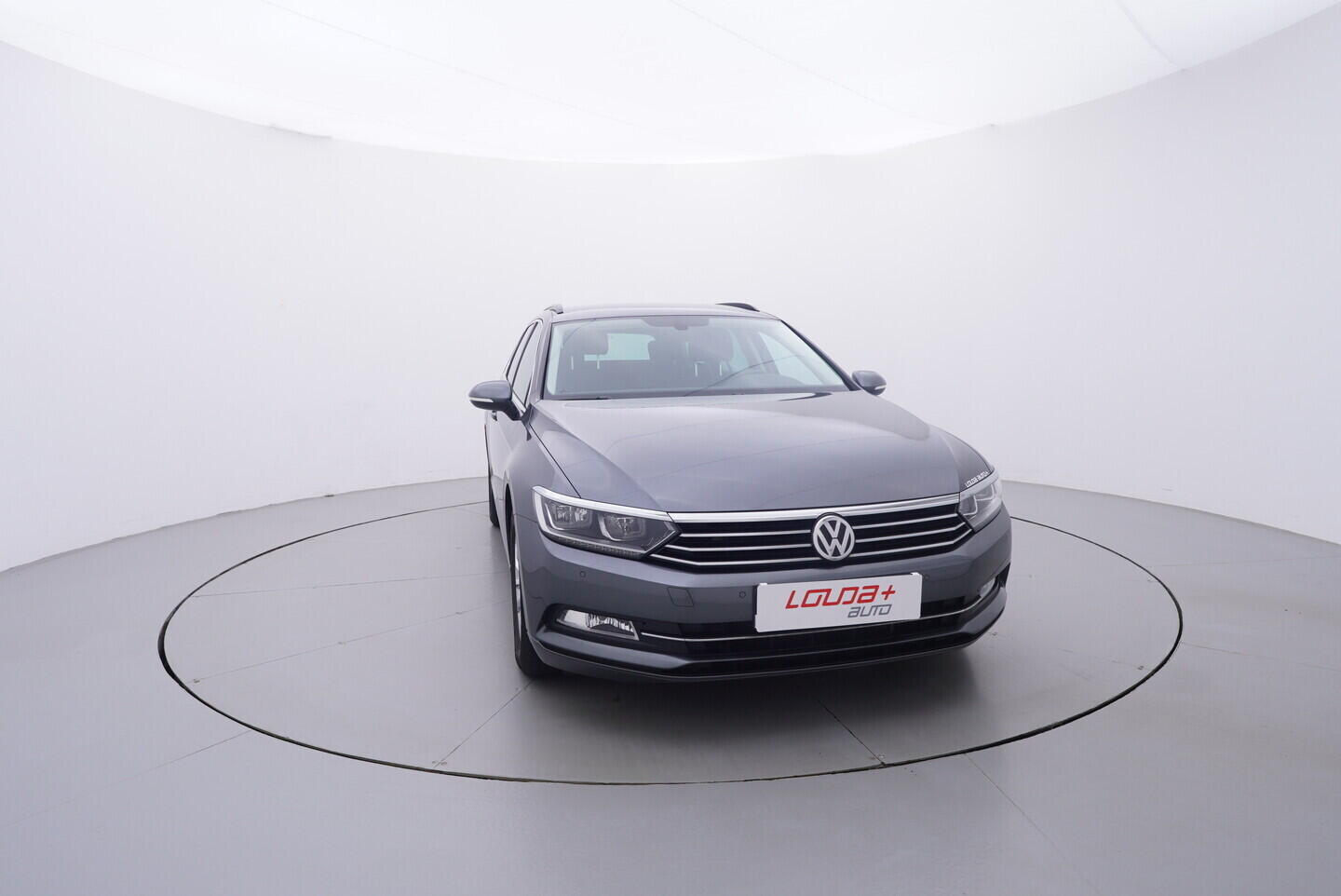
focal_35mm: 22
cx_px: 670
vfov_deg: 56.2
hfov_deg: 77.3
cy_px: 448
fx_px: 839
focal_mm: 15
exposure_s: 1/80
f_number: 5
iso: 200
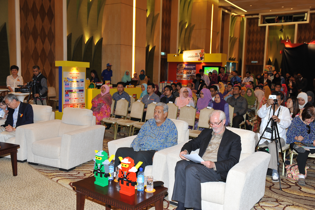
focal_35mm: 35
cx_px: 158
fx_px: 306
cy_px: 105
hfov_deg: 54.5
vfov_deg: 37.8
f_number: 5
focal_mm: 35
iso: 800
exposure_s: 1/80
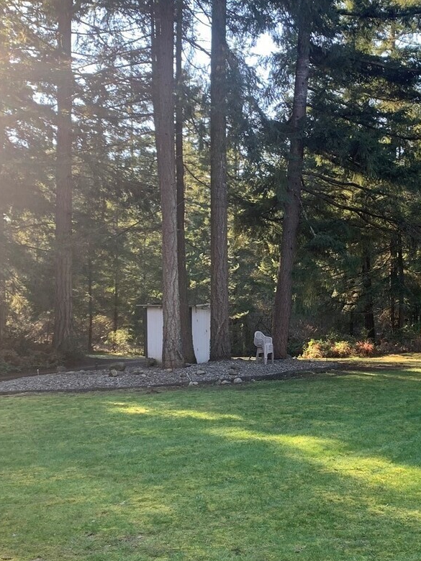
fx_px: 778
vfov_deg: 39.5
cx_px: 300
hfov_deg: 29.9
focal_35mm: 48
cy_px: 339
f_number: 1.8
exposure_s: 1/121
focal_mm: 4.25
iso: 40
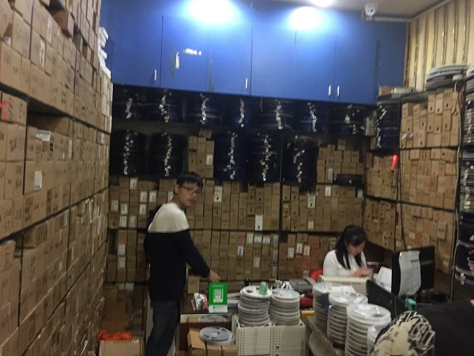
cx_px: 237
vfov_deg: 48.2
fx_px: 397
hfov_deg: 61.7
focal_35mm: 29
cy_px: 178
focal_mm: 4.15
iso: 250
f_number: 2.2
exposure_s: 1/17
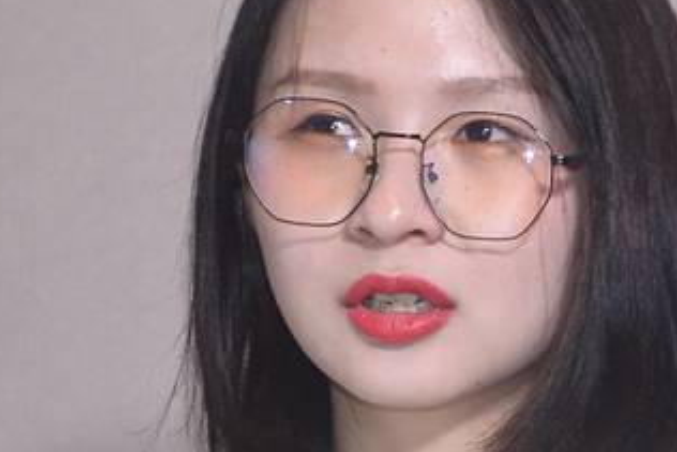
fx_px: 4365
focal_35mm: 232
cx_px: 877
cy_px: 1063
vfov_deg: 5.7
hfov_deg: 8.7
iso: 500
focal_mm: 35
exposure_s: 1/80
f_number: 5.6
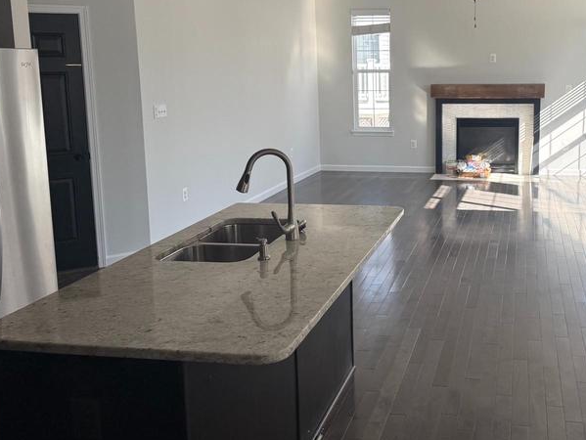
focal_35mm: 41
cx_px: 426
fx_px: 694
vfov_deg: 35.0
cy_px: 162
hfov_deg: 44.5
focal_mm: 6.76
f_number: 1.78
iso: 100
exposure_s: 1/484
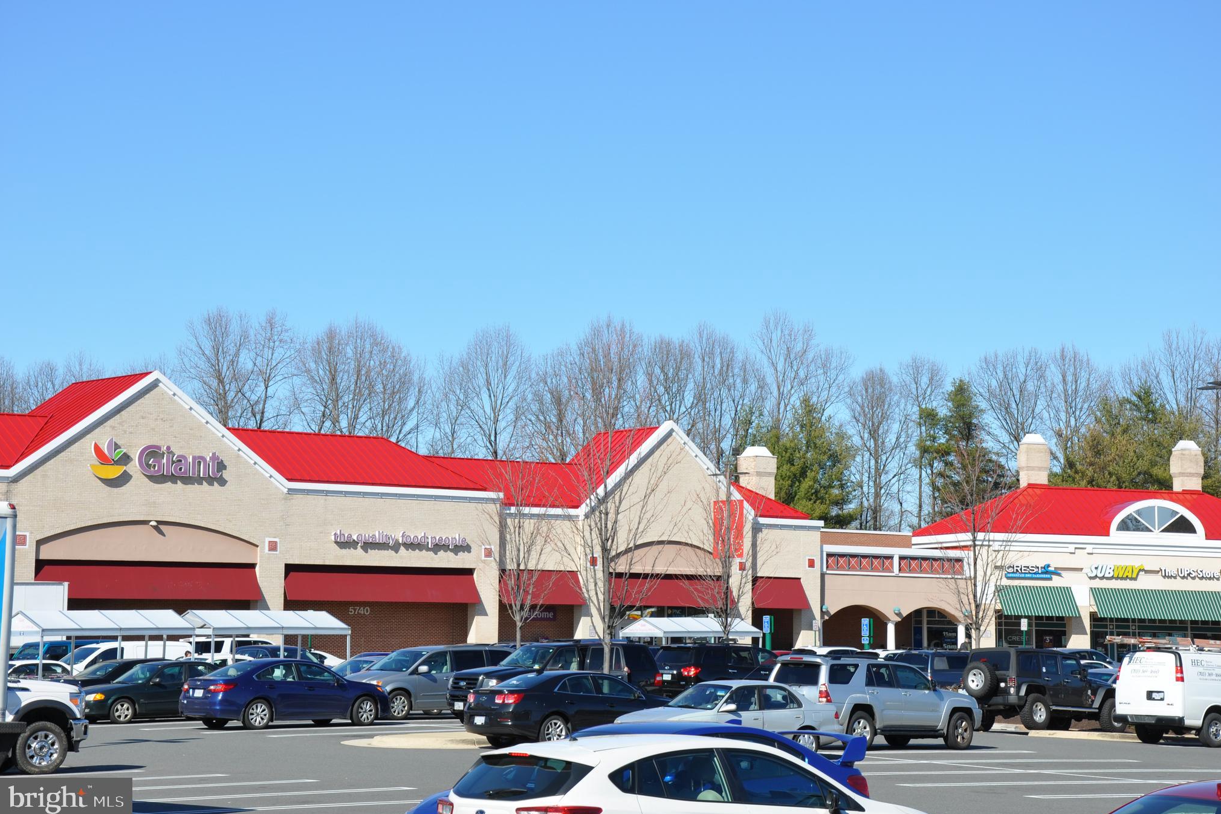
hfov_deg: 25.7
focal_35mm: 79
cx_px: 618
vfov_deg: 17.3
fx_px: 2679
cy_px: 410
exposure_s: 1/400
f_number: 10
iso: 200
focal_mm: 52
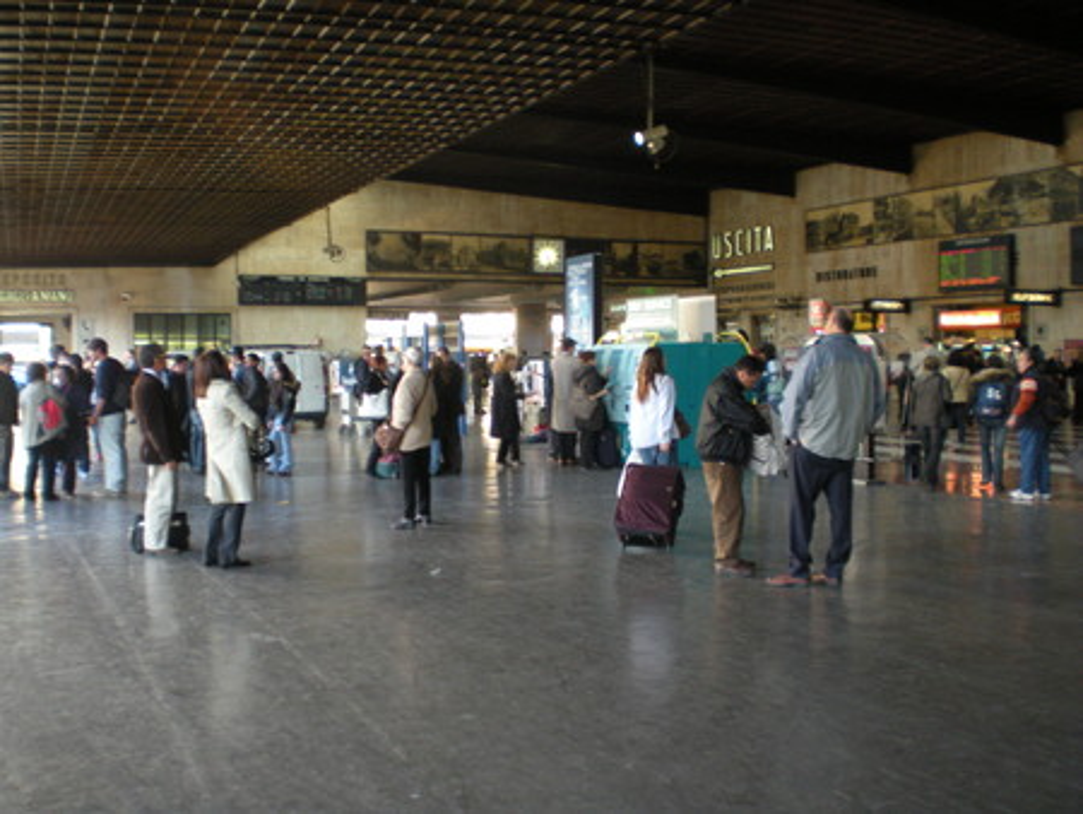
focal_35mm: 38
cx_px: 542
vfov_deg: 37.8
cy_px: 407
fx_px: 1190
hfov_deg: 49.0
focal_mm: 6.3
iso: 200
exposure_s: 1/24.4
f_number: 3.1
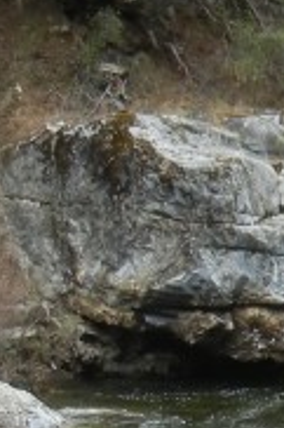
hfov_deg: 7.3
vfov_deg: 11.6
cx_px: 704
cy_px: 419
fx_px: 2086
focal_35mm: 176
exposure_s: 1/324
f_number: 3.5
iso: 160
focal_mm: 5.4
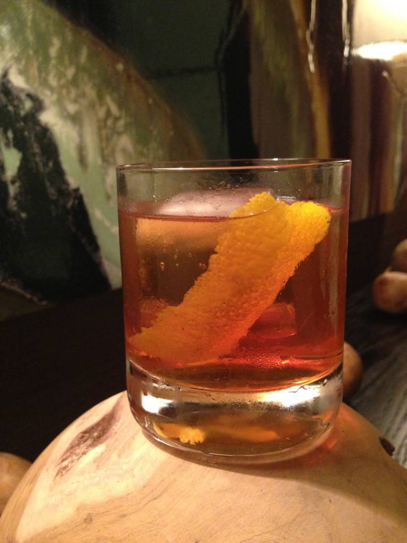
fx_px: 517
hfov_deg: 42.9
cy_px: 272
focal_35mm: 33
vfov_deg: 55.4
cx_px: 204
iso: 400
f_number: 2.4
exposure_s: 1/15
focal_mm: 4.13
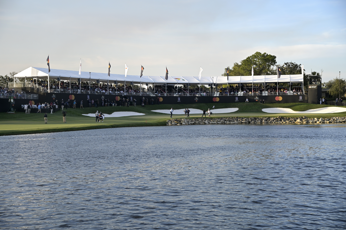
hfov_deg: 30.5
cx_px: 173
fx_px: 634
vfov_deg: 20.6
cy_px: 115
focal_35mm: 66
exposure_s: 1/640
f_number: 6.3
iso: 500
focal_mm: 66
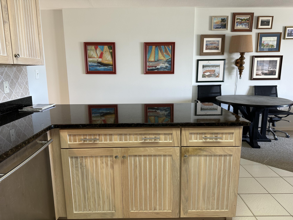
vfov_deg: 56.8
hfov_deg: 71.6
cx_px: 146
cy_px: 110
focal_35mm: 24
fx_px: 203
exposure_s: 1/60
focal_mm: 6.86
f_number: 1.78
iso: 125
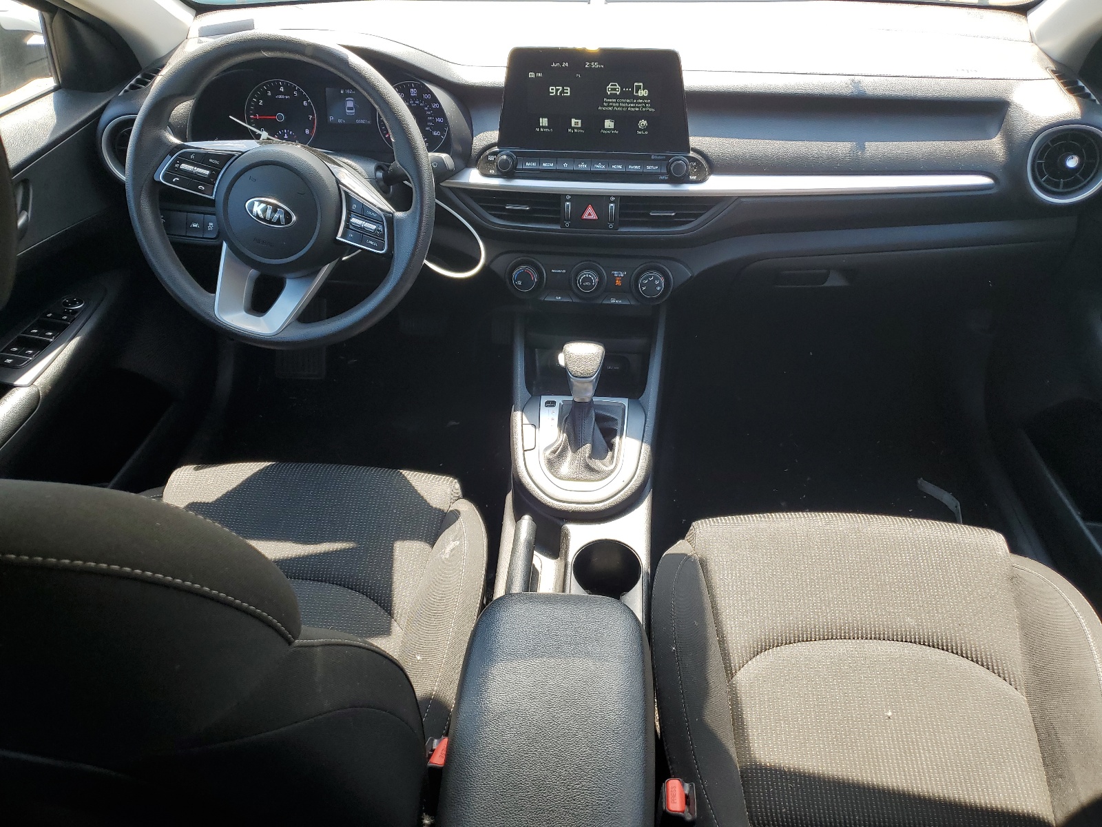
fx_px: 828
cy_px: 414
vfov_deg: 53.1
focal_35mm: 26
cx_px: 551
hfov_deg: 67.3
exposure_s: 1/323
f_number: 1.5
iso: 50
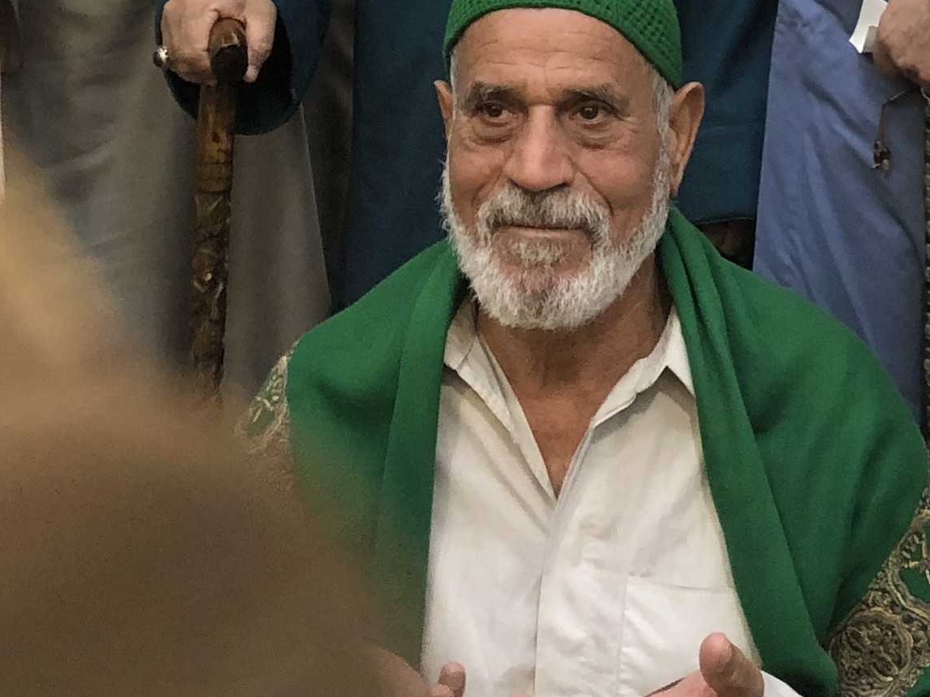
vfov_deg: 13.9
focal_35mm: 98
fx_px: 2633
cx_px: 513
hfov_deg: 20.0
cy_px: -422
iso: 125
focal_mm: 4
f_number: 1.8
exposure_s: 1/100
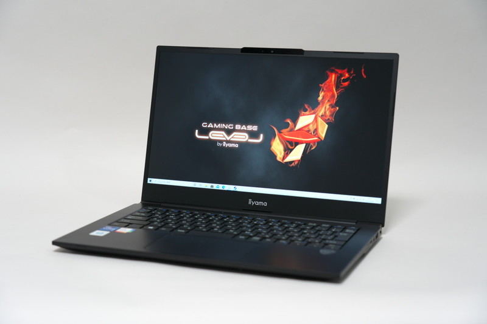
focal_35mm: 63
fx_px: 852
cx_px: 244
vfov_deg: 21.6
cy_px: 162
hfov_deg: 31.9
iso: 400
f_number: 4
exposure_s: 1/40
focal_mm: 63
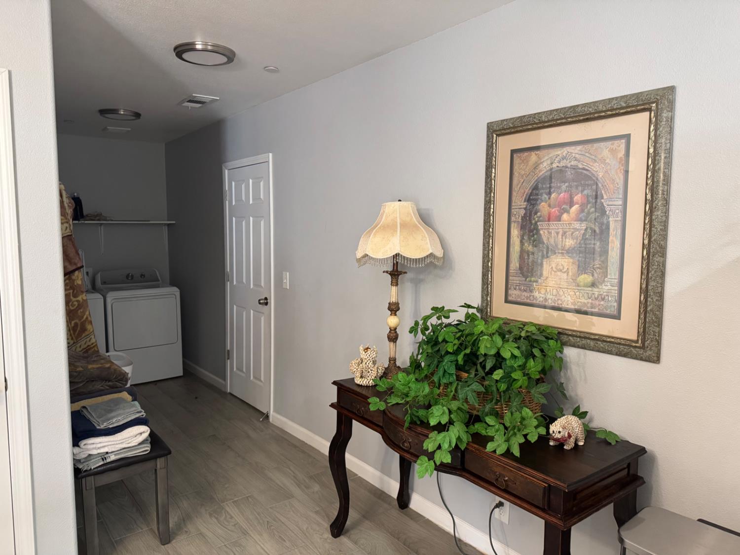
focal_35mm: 24
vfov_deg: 56.8
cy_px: 278
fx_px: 513
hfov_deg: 71.6
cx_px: 370
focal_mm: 6.76
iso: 400
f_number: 1.78
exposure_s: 1/60
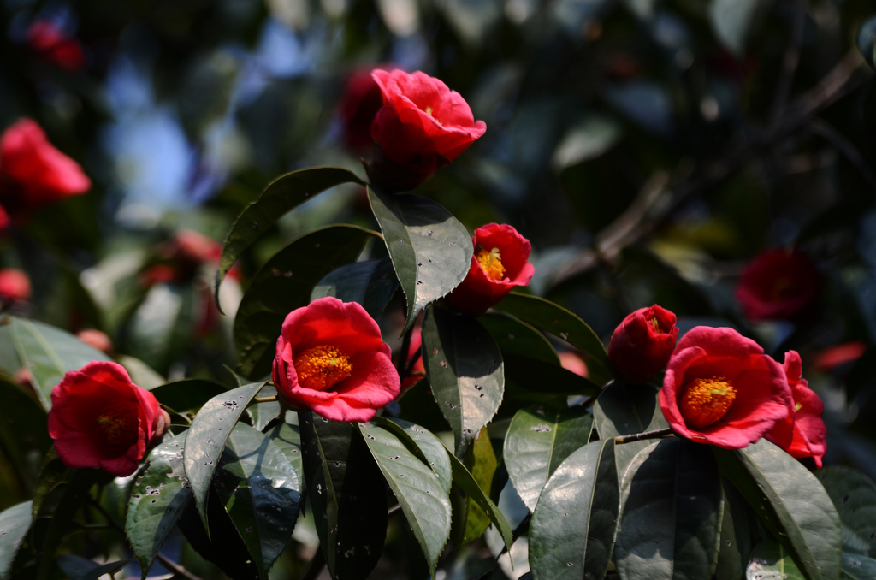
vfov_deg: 6.1
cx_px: 438
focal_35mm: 225
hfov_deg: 9.2
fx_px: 5463
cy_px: 290
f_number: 4
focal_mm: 150
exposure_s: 1/1600
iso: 250
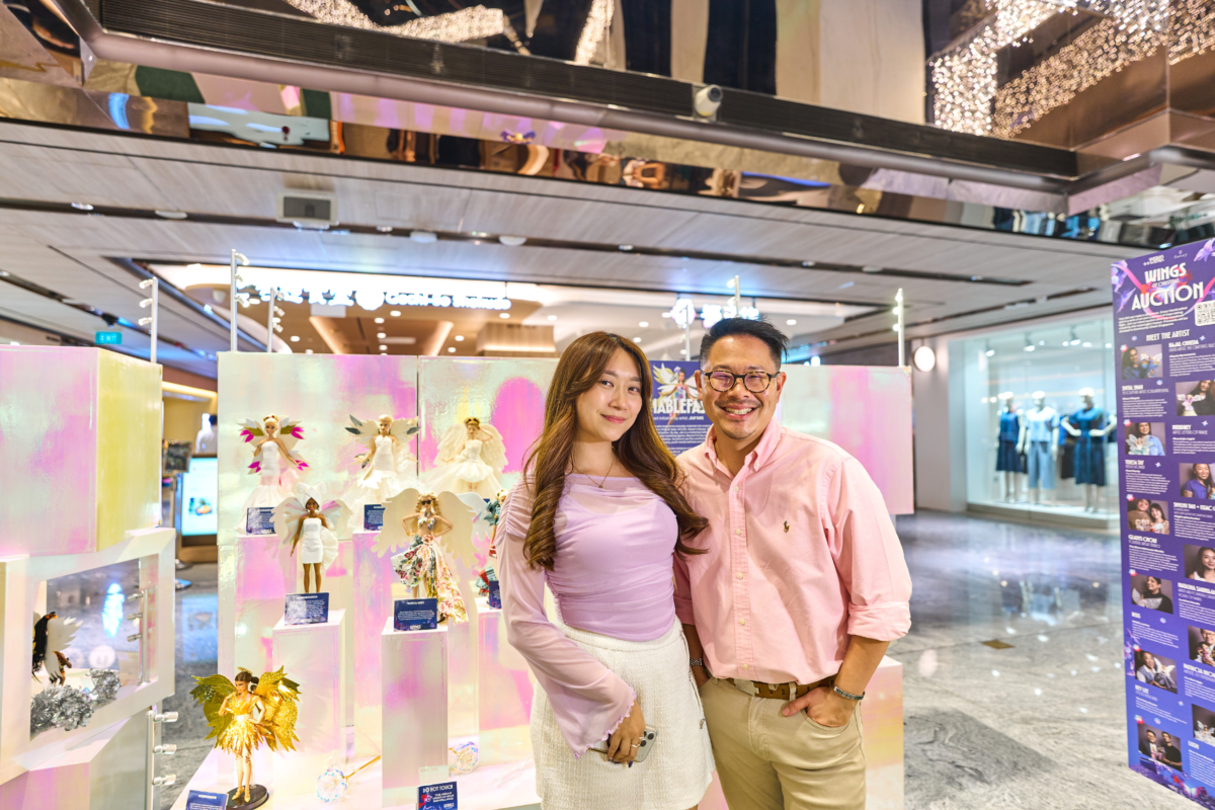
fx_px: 675
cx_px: 608
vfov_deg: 61.9
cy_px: 405
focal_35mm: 20
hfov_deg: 84.0
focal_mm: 20
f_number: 1.8
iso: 200
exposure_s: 1/40
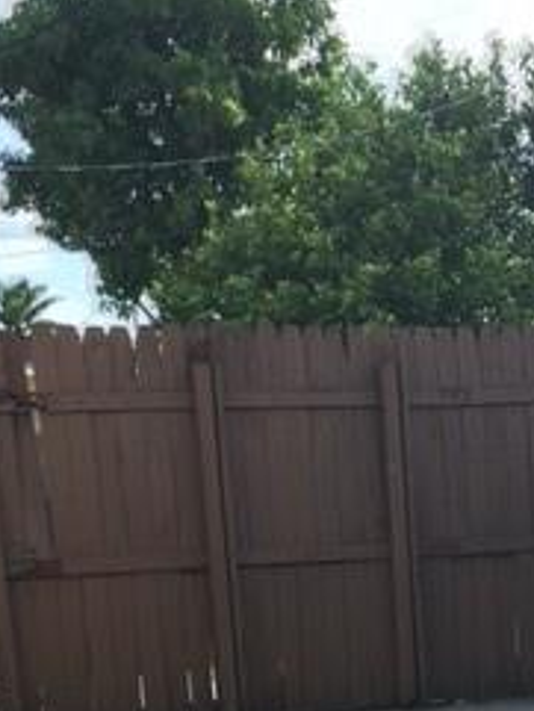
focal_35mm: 77
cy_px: 935
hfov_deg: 18.9
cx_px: 460
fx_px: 1582
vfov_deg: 22.5
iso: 25
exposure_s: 1/458
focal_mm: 4.15
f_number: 2.2
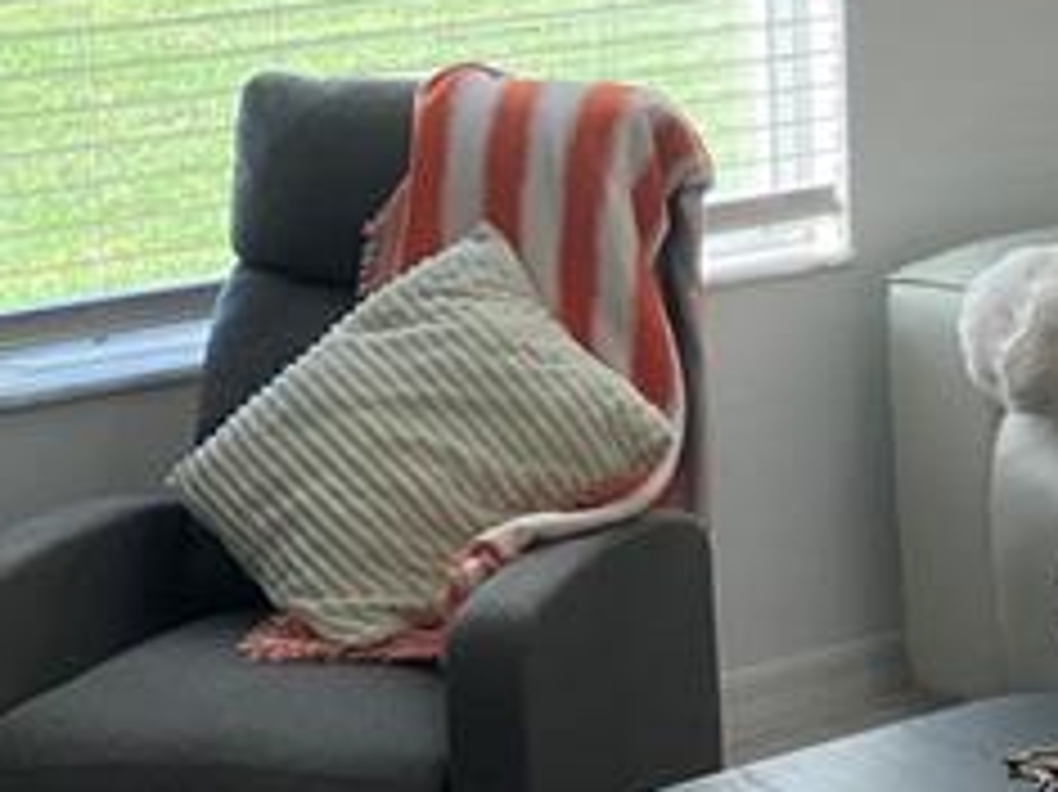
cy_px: 81
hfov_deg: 16.0
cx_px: 864
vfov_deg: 12.1
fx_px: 3727
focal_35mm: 122
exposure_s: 1/120
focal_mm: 3.99
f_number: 1.8
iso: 64
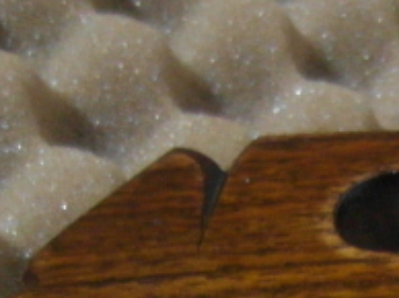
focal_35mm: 127
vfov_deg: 10.2
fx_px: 1462
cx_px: 745
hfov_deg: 13.7
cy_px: 707
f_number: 1.8
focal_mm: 5.2
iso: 400
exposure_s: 1/15
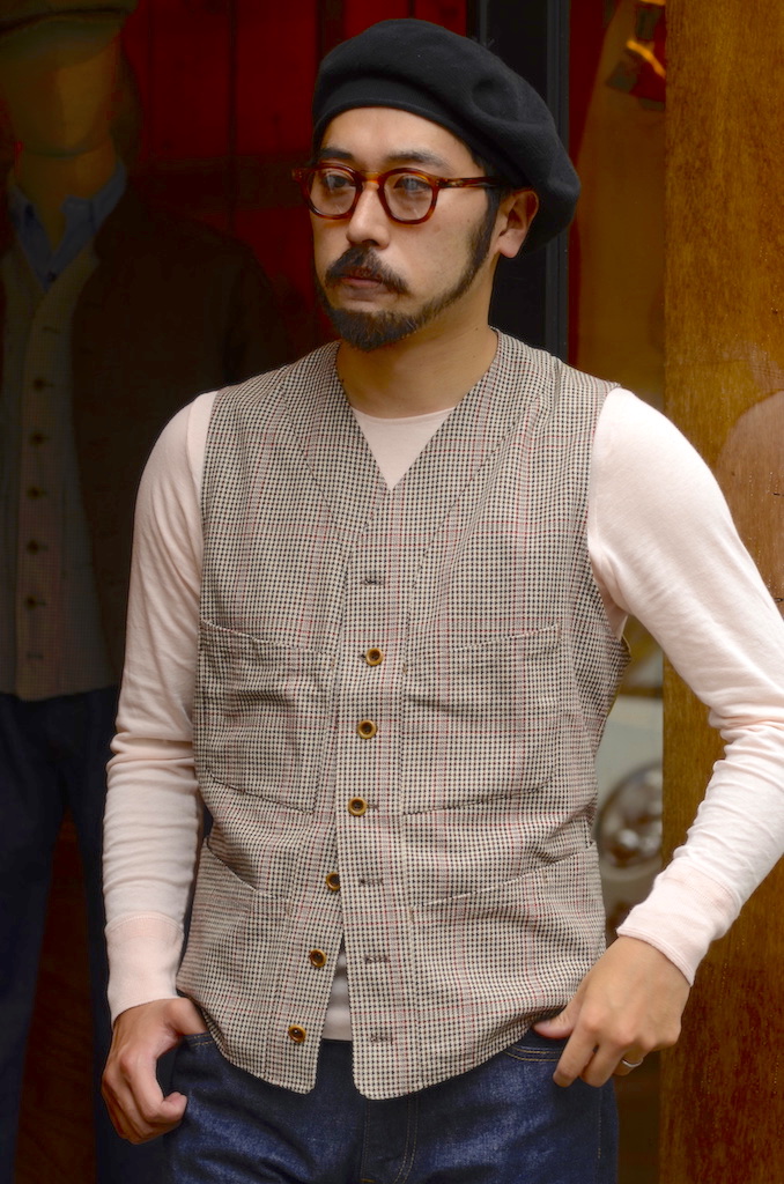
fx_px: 4185
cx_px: 392
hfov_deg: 10.7
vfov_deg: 16.1
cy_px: 592
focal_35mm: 128
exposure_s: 1/60
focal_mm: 85
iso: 200
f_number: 2.2
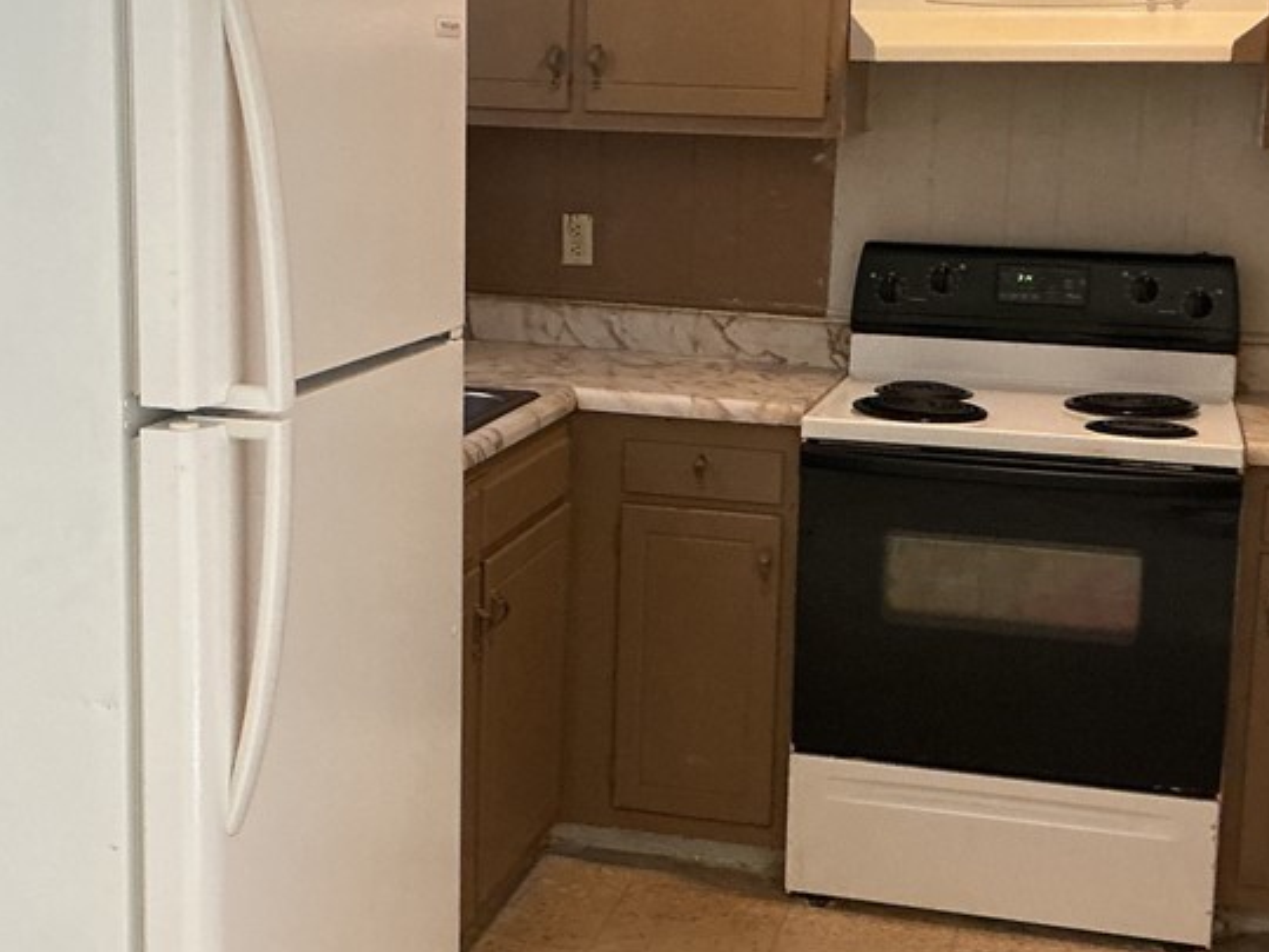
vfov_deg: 26.5
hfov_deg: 34.9
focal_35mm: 55
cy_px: 390
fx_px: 2016
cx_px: 658
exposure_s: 1/60
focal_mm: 3
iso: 250
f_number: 1.8
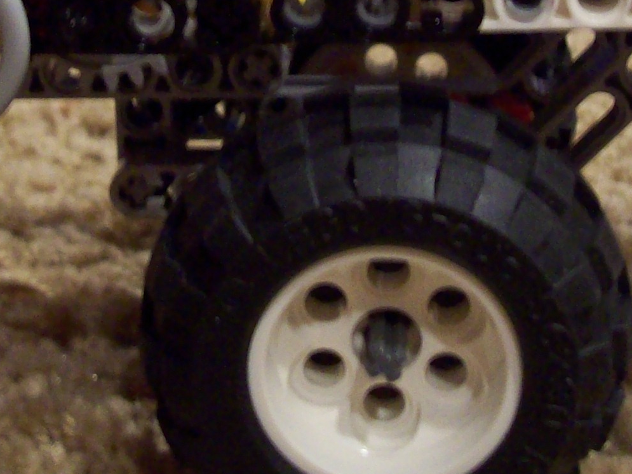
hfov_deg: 19.1
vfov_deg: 14.1
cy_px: -39
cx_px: 306
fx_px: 1880
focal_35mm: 103
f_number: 2.7
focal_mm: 6
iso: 200
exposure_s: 1/8
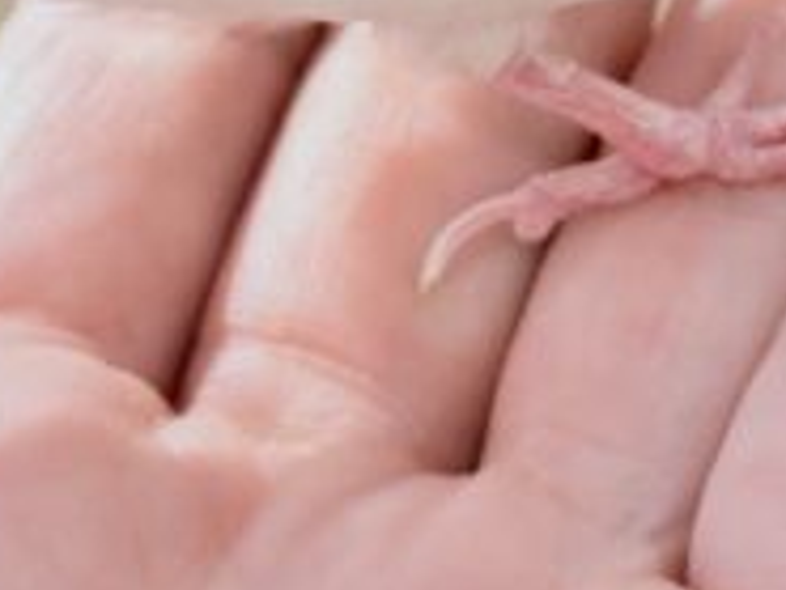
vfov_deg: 8.0
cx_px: 548
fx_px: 4090
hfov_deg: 11.0
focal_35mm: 180
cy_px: -386
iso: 64
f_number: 1.6
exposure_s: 1/100
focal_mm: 5.96
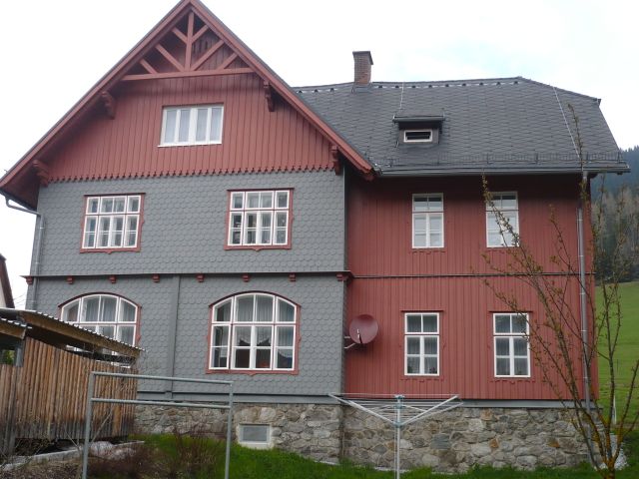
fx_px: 812
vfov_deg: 32.9
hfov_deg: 42.9
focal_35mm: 44
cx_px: 320
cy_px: 240
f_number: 2.9
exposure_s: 1/400
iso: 100
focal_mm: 6
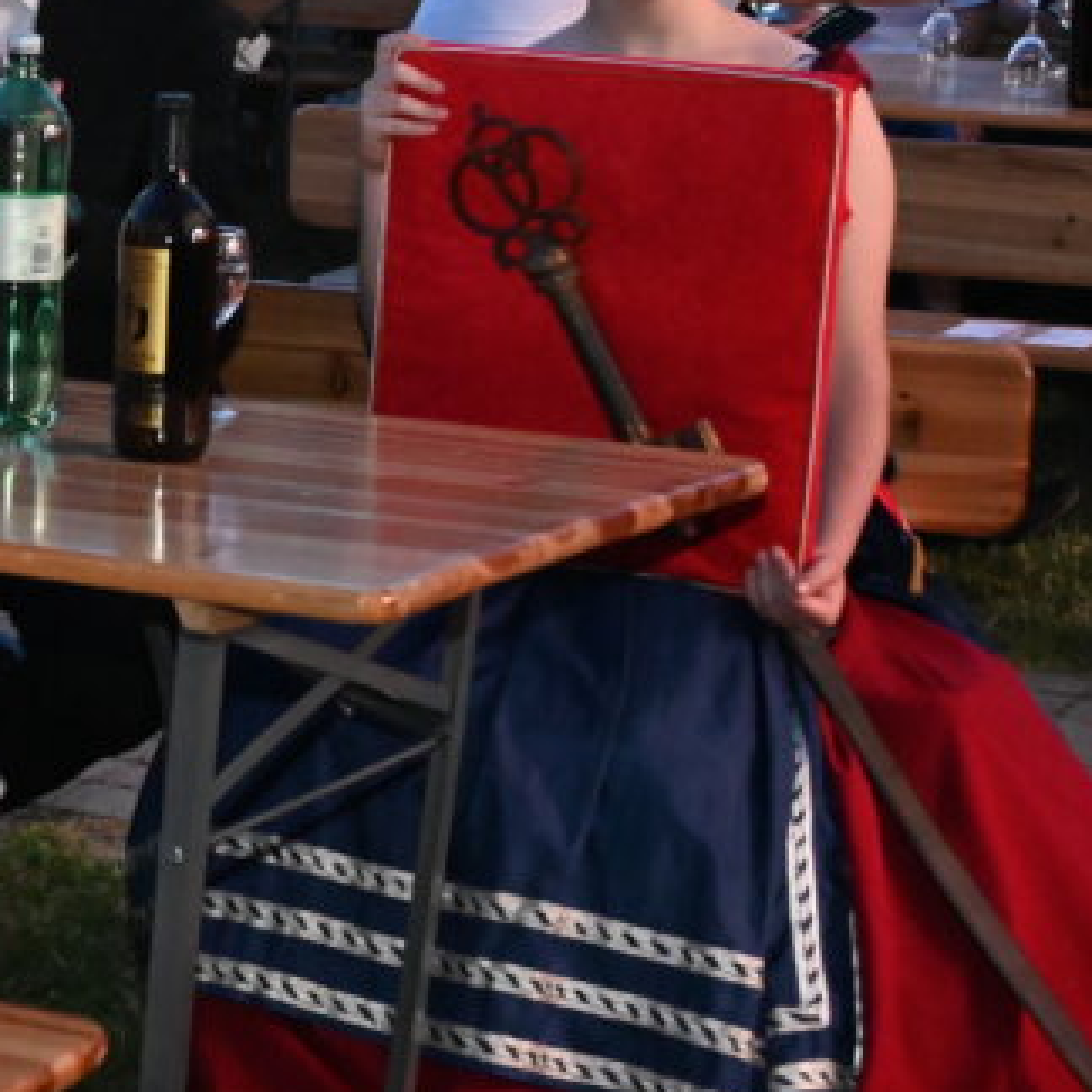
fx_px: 3926
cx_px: -620
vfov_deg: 15.8
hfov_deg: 14.6
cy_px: 399
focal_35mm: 110
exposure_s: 1/60
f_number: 5
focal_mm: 41
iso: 12800
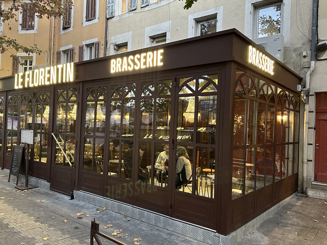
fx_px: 274
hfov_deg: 61.2
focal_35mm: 29
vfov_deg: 48.2
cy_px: 123
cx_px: 133
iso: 800
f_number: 1.78
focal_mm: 6.86
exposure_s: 1/50
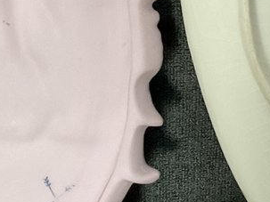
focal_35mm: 145
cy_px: 121
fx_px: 1131
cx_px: 191
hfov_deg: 13.6
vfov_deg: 10.2
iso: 160
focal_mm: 3
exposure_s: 1/60
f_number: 1.8
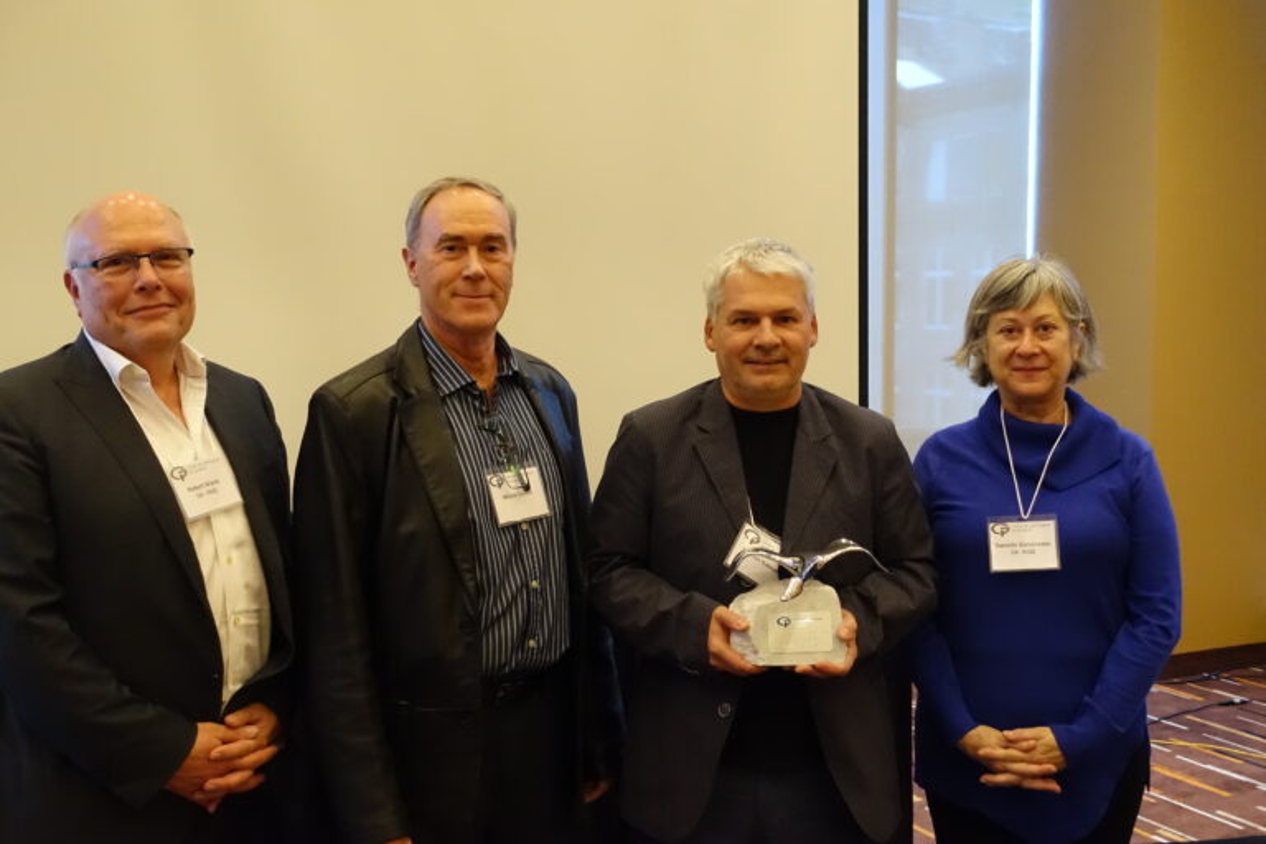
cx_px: 633
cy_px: 422
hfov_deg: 45.4
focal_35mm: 43
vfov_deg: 31.2
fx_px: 1512
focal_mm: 15.74
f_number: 2.8
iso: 3200
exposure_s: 1/125
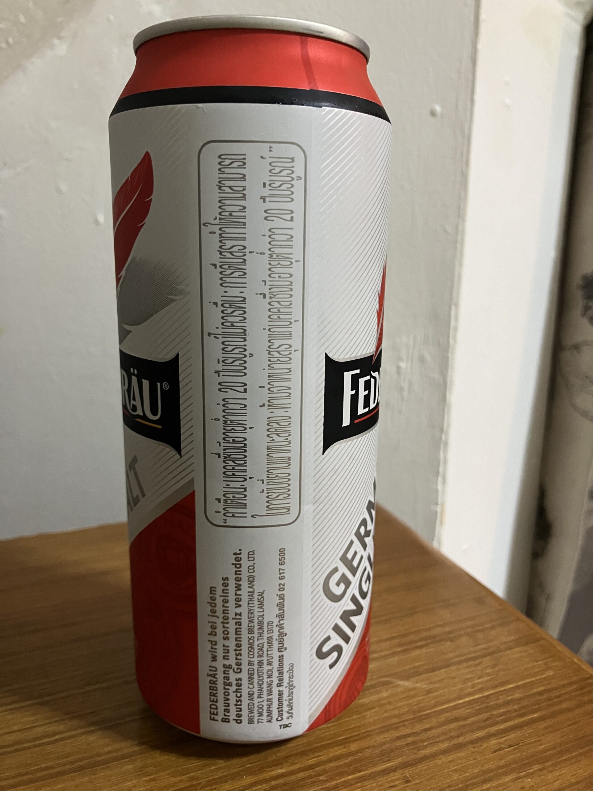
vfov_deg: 63.4
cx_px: 296
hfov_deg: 49.7
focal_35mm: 28
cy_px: 396
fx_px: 640
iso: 320
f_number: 1.8
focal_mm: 3.99
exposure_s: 1/33
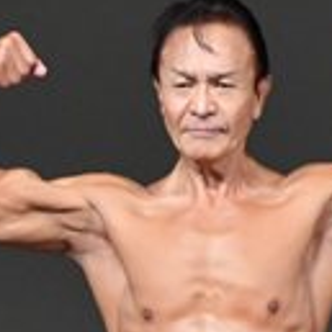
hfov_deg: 1.0
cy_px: 512
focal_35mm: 1765
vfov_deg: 1.0
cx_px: -73
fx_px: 19152
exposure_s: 1/400
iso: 4000
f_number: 5.6
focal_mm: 230
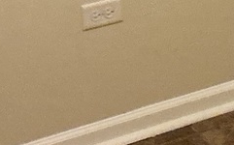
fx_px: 1172
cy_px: -89
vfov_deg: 7.0
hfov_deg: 11.3
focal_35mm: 184
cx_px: 250
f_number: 1.8
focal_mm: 3
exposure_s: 1/60
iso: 200
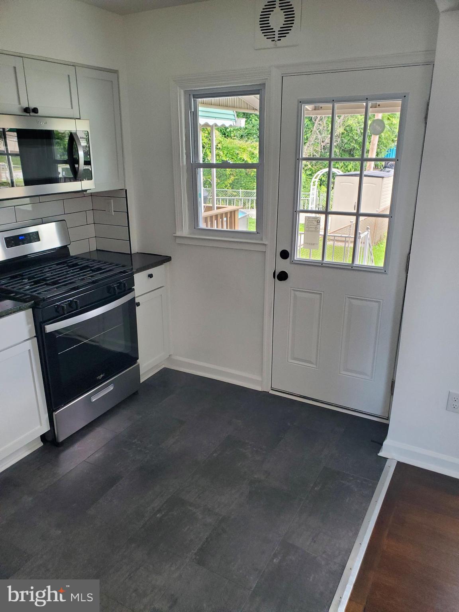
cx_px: 230
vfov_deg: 67.3
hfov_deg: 53.1
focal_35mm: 26
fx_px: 460
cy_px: 306
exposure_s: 1/83
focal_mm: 4.3
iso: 200
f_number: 2.4
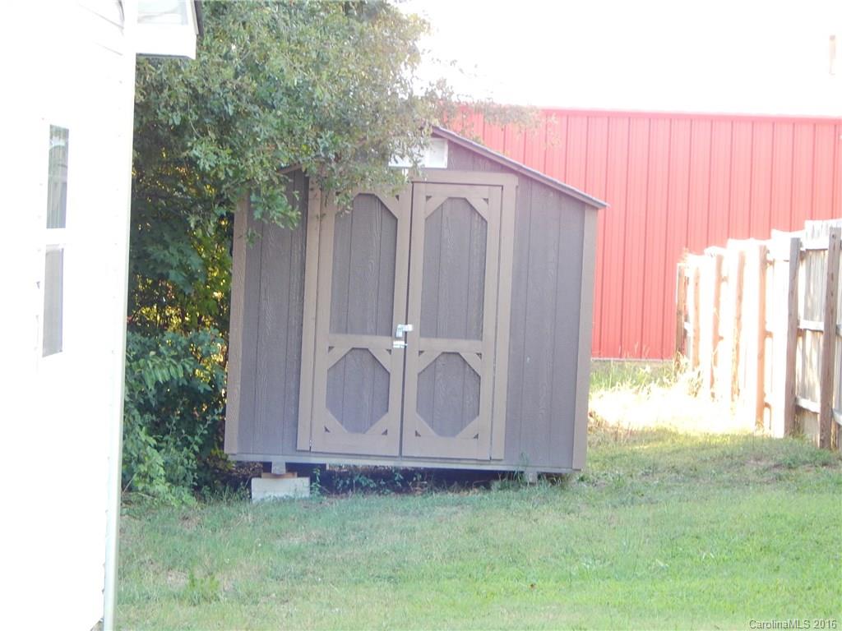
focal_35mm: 141
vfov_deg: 10.5
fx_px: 3430
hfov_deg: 14.0
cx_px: 421
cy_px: 316
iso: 200
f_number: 4.9
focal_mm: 25.3
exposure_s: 1/30
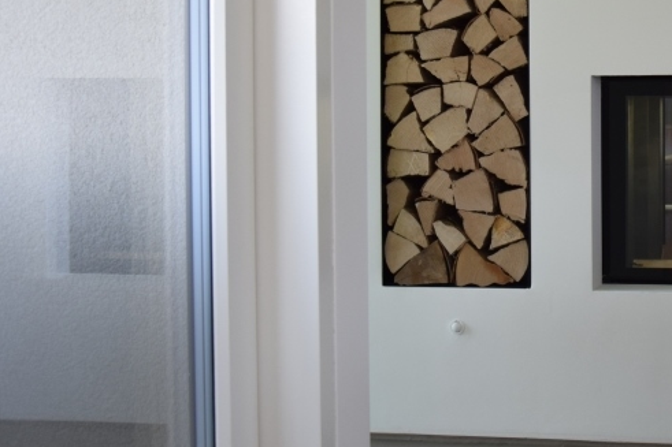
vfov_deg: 17.2
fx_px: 1479
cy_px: 137
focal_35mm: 79
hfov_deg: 24.2
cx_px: 711
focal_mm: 21
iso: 400
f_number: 5
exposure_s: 1/100
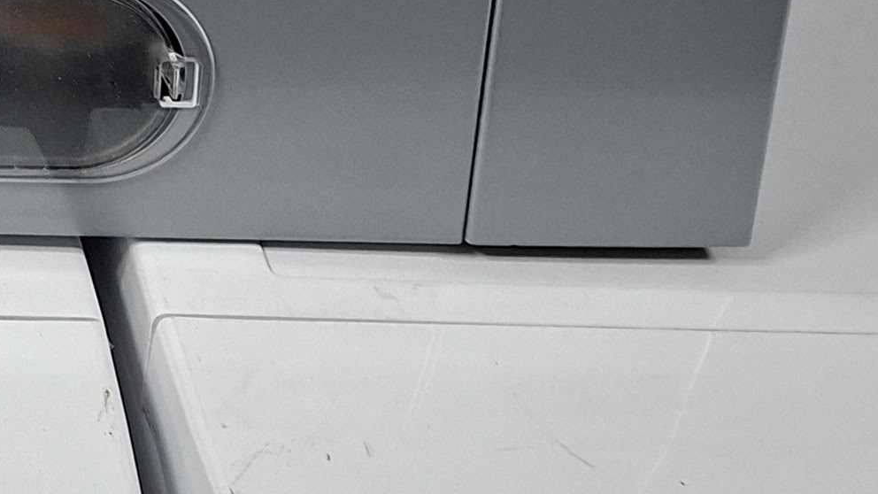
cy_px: -452
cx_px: -474
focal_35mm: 101
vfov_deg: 11.0
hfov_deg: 18.5
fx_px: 2351
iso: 320
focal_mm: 5.54
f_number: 1.8
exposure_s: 1/50
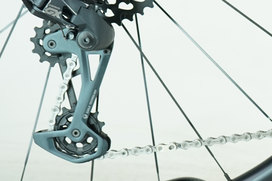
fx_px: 922
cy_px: -6
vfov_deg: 11.1
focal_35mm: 122
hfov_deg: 16.0
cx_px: 348
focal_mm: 41
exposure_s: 1/200
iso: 1600
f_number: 5.6
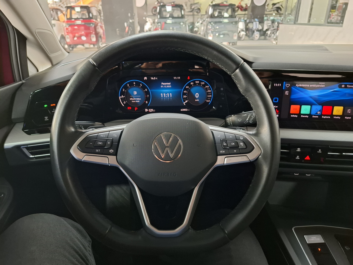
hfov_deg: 73.9
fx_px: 235
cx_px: 176
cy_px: 132
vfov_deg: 58.9
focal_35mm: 23
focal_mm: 5.54
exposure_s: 1/25
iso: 1000
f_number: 1.8
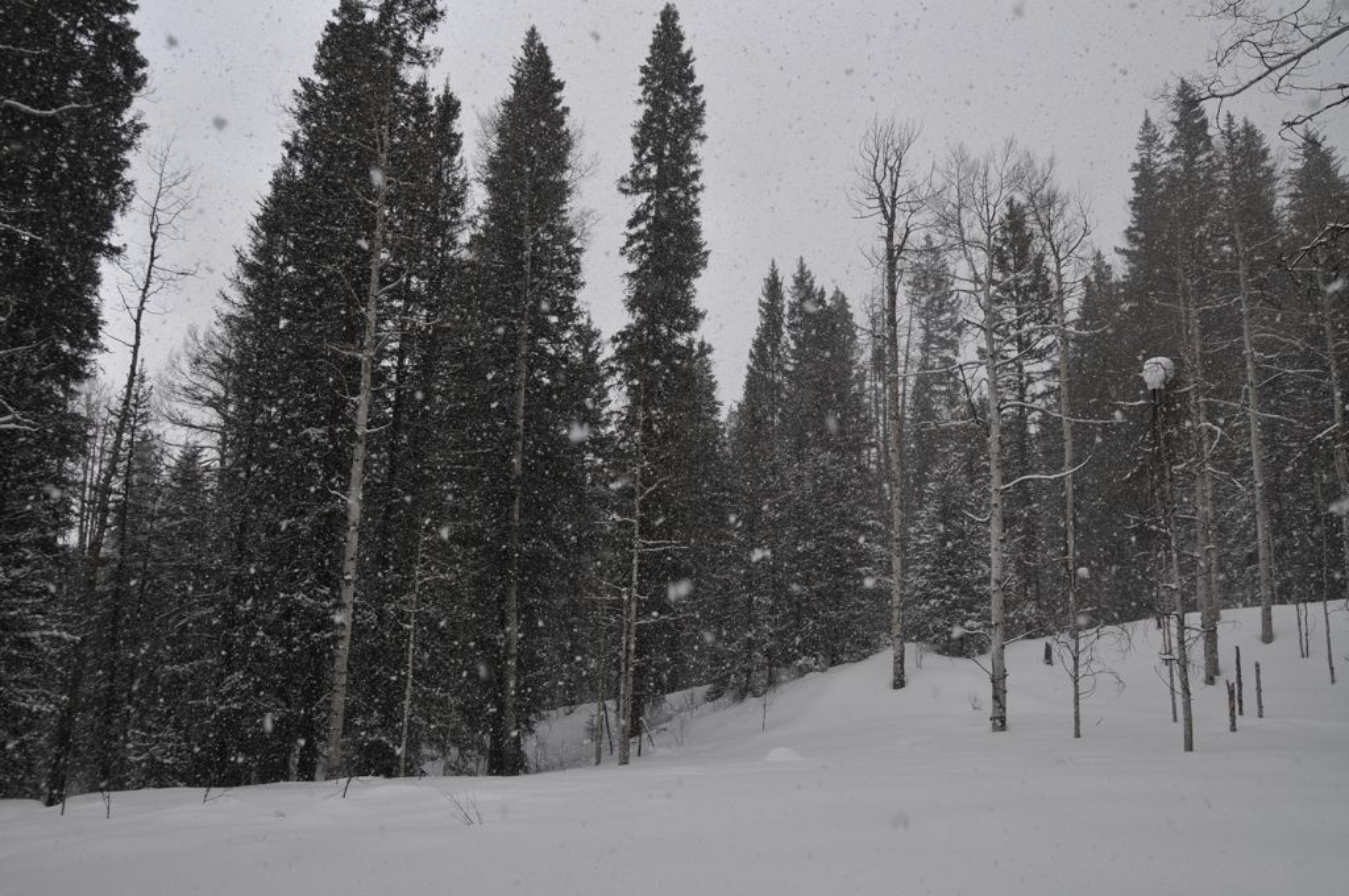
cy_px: 448
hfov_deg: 67.4
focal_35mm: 27
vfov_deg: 47.8
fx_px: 1010
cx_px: 674
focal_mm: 18
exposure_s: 1/250
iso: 250
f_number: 8
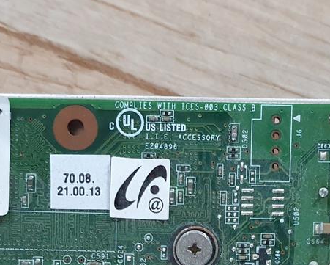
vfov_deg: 20.1
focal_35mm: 72
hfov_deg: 26.3
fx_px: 703
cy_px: 304
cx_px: 220
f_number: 1.5
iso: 500
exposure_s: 1/40
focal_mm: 4.32
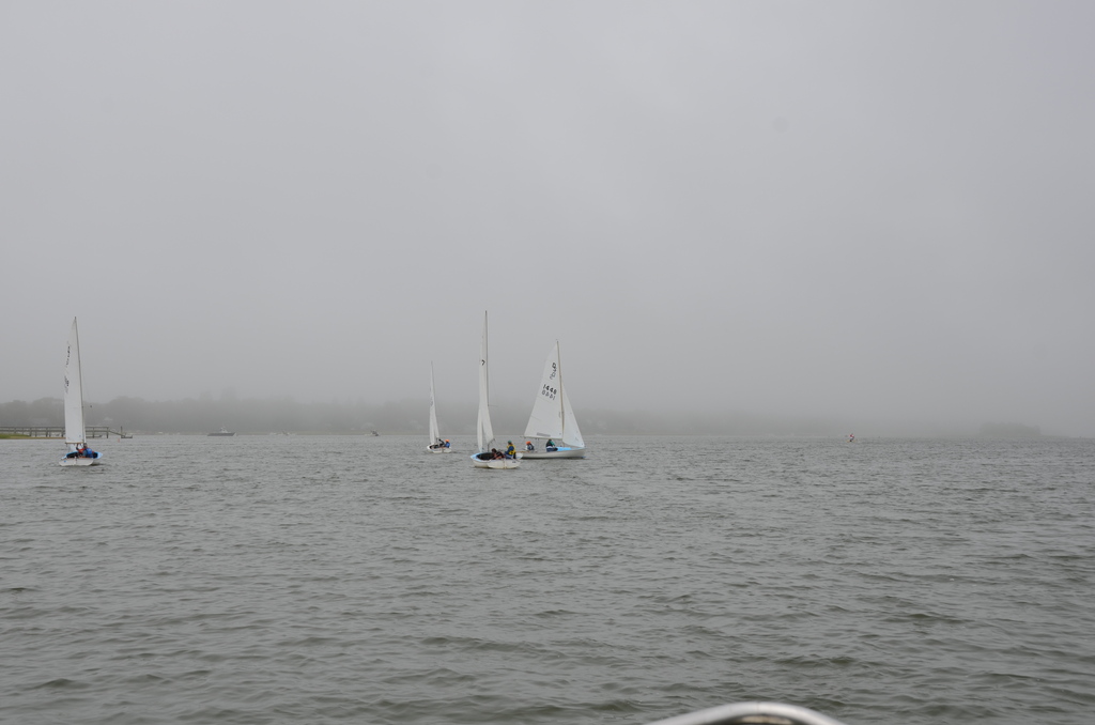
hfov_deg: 41.2
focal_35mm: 48
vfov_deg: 27.9
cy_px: 362
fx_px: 1457
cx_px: 548
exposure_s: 1/320
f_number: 9
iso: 100
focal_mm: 32
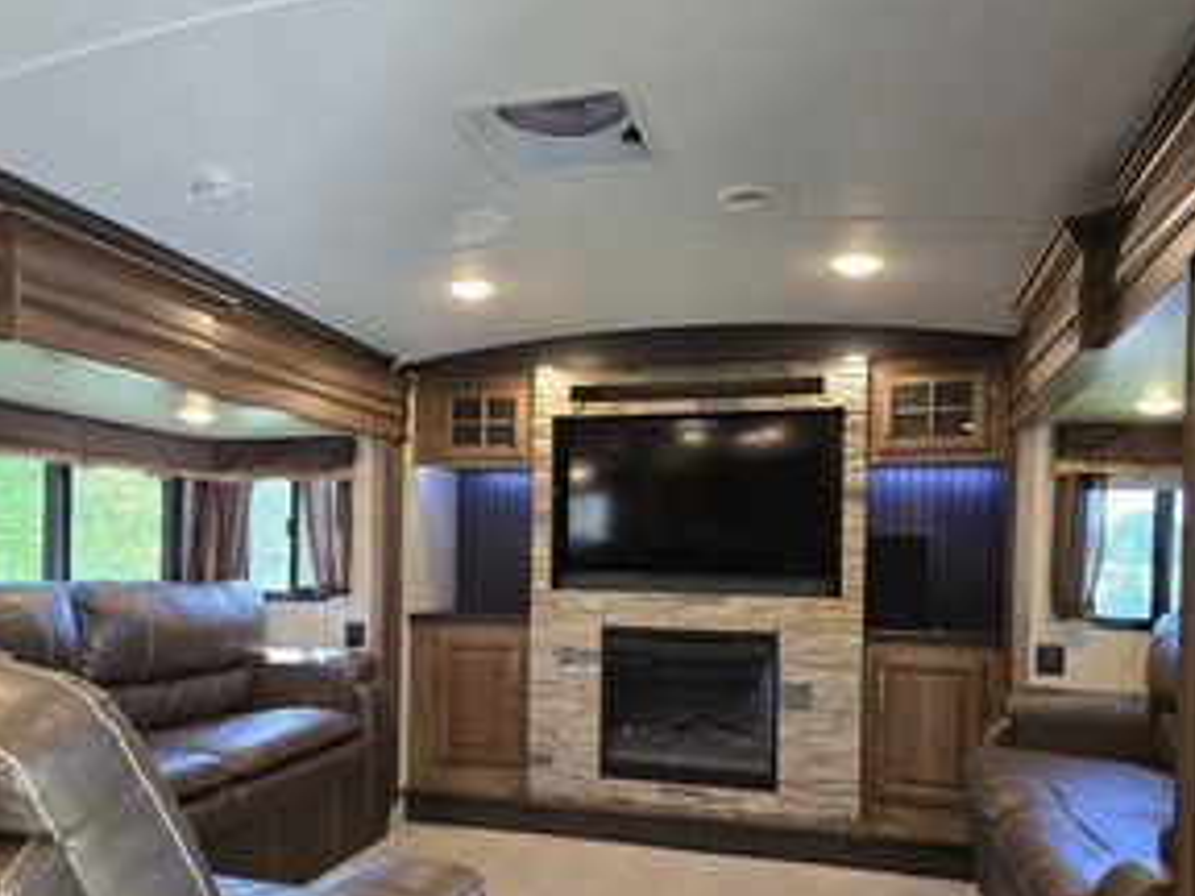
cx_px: 581
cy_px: 529
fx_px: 967
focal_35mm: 28
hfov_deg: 63.4
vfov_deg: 49.5
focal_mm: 6.3
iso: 400
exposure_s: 1/120
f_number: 1.7
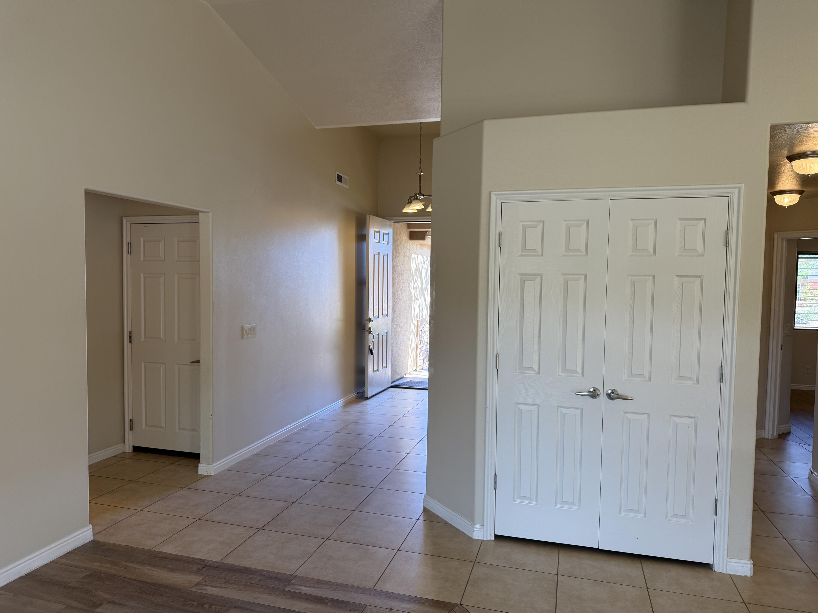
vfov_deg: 56.8
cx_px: 409
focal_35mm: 24
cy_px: 306
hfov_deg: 71.6
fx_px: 567
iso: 125
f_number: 1.78
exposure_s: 1/240
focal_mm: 6.76
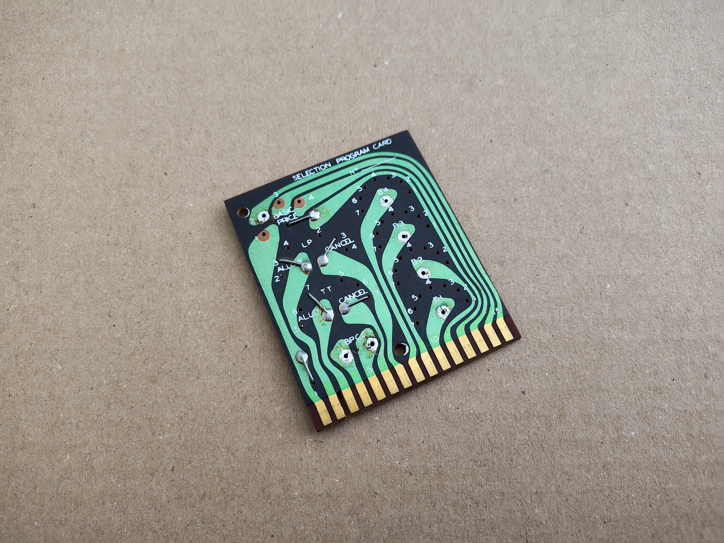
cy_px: 272
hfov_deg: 71.6
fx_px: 502
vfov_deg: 56.8
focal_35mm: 24
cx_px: 362
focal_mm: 5.56
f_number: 1.8
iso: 100
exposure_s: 1/172
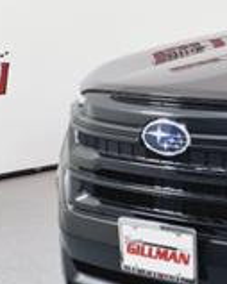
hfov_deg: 13.0
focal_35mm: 106
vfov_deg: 18.1
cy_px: 170
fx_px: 891
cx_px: 416
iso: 40
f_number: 1.9
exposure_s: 1/120
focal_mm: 3.58
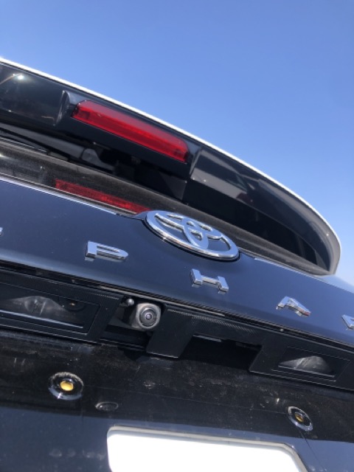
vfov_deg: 63.4
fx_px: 382
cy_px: 236
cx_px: 177
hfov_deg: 49.7
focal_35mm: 28
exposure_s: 1/889
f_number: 1.8
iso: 20
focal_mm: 3.99
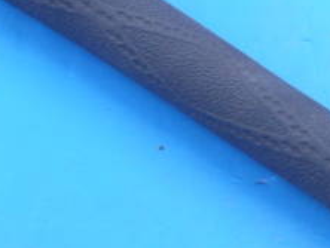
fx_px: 2310
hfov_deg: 8.1
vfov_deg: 6.2
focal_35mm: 242
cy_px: 160
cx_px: 385
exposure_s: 1/80
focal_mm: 42
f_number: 5.6
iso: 800
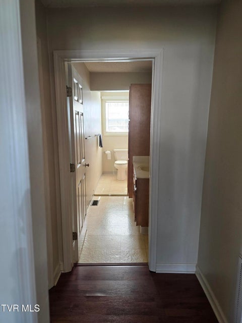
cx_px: 121
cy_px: 162
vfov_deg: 73.9
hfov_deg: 58.9
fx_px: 214
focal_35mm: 23
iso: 100
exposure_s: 1/120
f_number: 1.7
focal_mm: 6.3
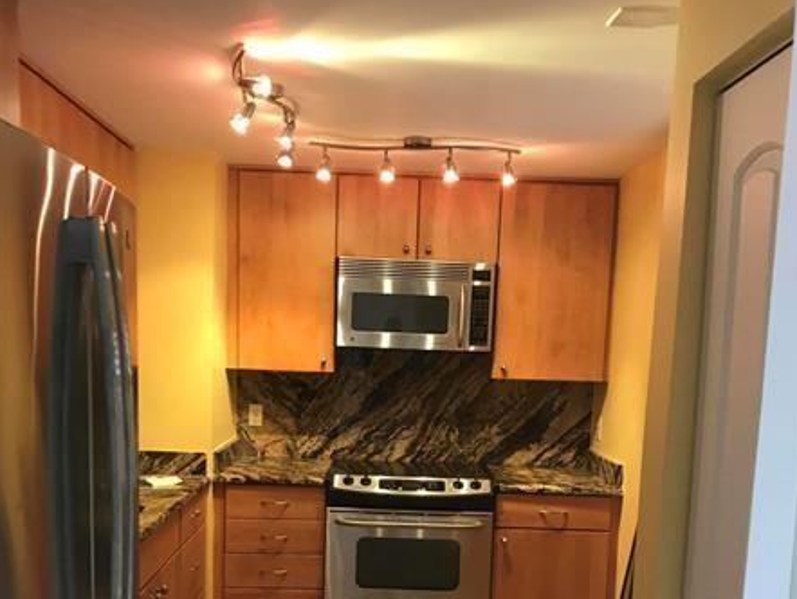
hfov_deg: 49.0
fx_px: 875
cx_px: 404
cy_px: 476
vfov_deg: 36.5
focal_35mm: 38
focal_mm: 3.99
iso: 40
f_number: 1.8
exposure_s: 1/30
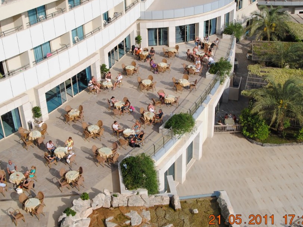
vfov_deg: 29.6
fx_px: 429
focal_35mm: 49
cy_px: 98
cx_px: 142
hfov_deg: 38.9
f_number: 8
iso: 100
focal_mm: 24
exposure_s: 1/250
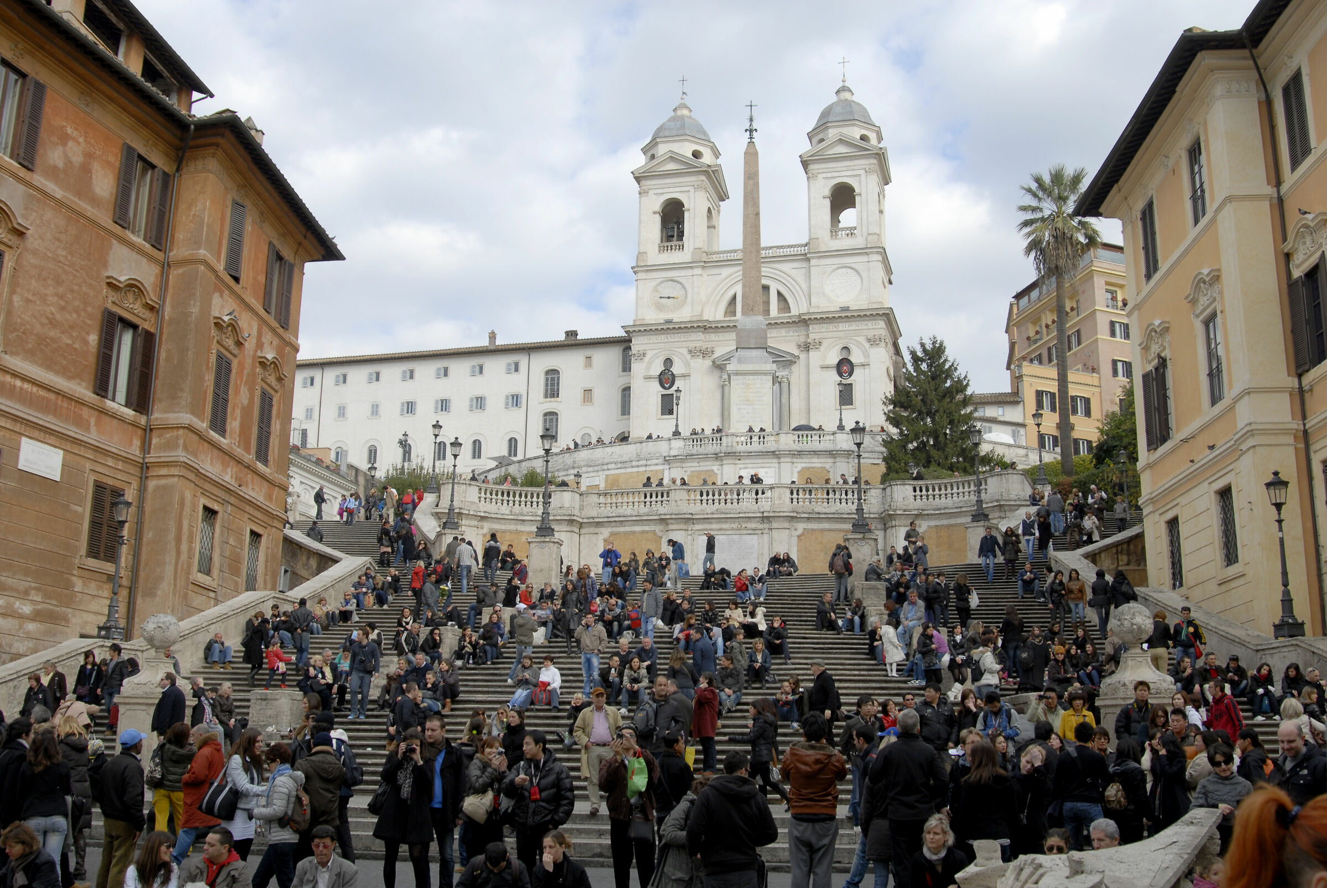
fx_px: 1329
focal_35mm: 36
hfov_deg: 53.1
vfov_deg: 37.0
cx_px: 664
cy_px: 444
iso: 125
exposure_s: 1/250
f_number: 7.1
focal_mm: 24
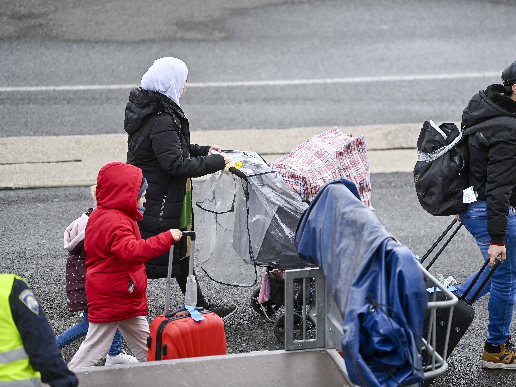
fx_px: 3235
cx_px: 283
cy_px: 194
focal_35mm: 217
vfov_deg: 6.8
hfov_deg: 9.1
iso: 400
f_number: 2.8
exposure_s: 1/1600
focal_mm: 200
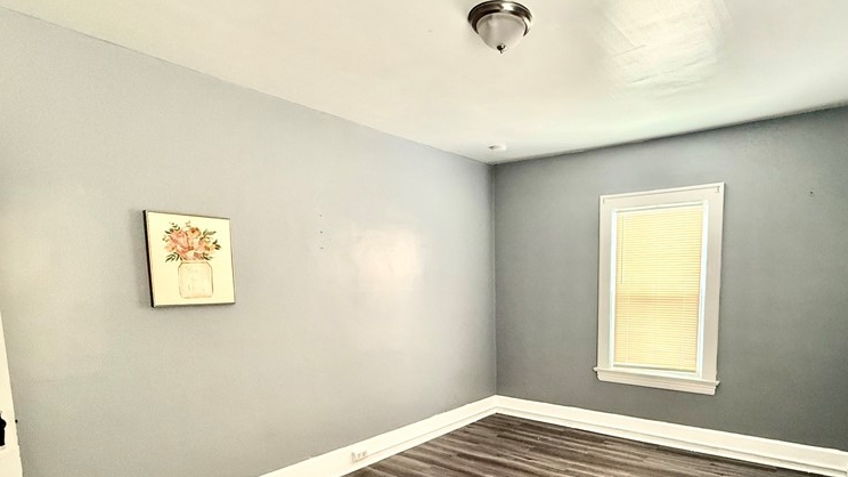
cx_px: 541
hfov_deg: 81.9
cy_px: 331
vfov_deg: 52.2
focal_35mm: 21
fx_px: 472
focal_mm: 2.22
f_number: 2.2
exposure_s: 1/87
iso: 320
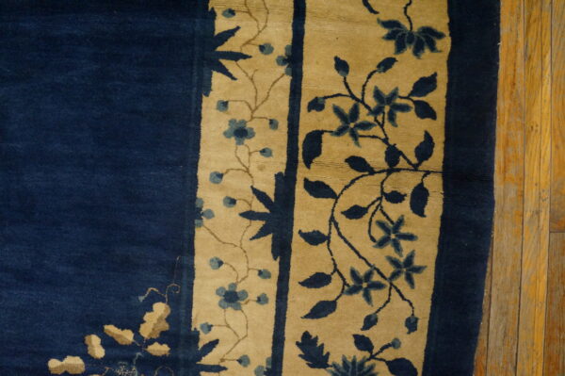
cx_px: 282
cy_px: 188
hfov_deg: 67.4
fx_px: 423
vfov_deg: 47.9
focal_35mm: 27
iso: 2000
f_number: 4
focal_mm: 18
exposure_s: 1/160
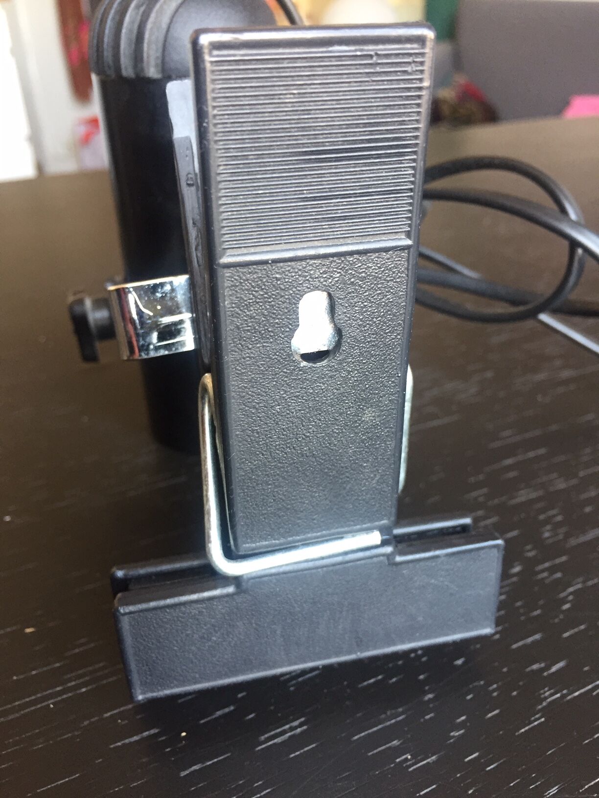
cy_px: 399
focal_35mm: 29
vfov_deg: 61.7
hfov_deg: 48.2
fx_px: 669
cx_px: 300
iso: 160
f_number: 2.2
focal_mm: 4.15
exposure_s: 1/33
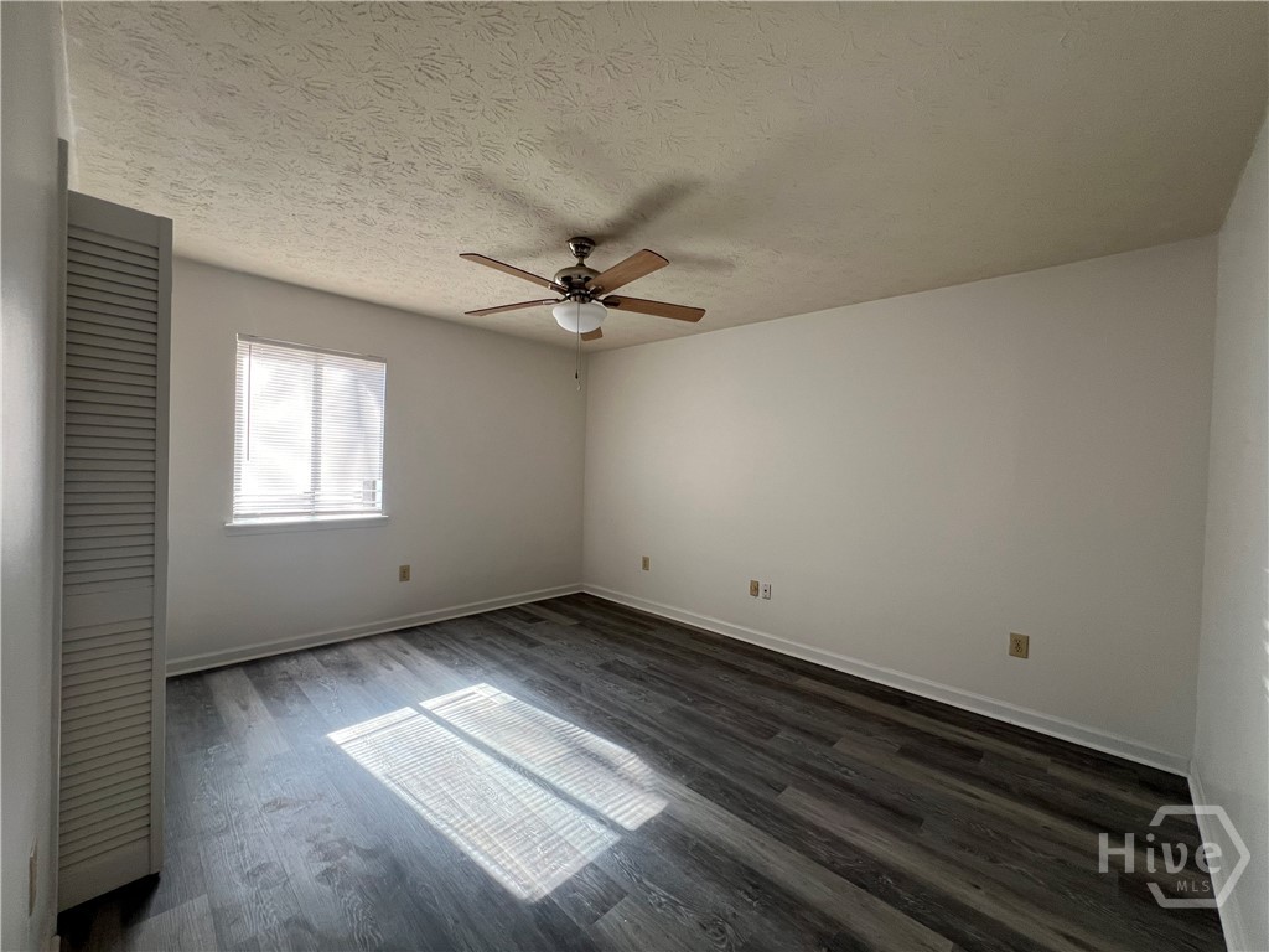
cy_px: 476
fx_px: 477
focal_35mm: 13
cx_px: 634
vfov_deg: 89.9
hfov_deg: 106.2
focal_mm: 1.57
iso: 125
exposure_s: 1/99
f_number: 1.8
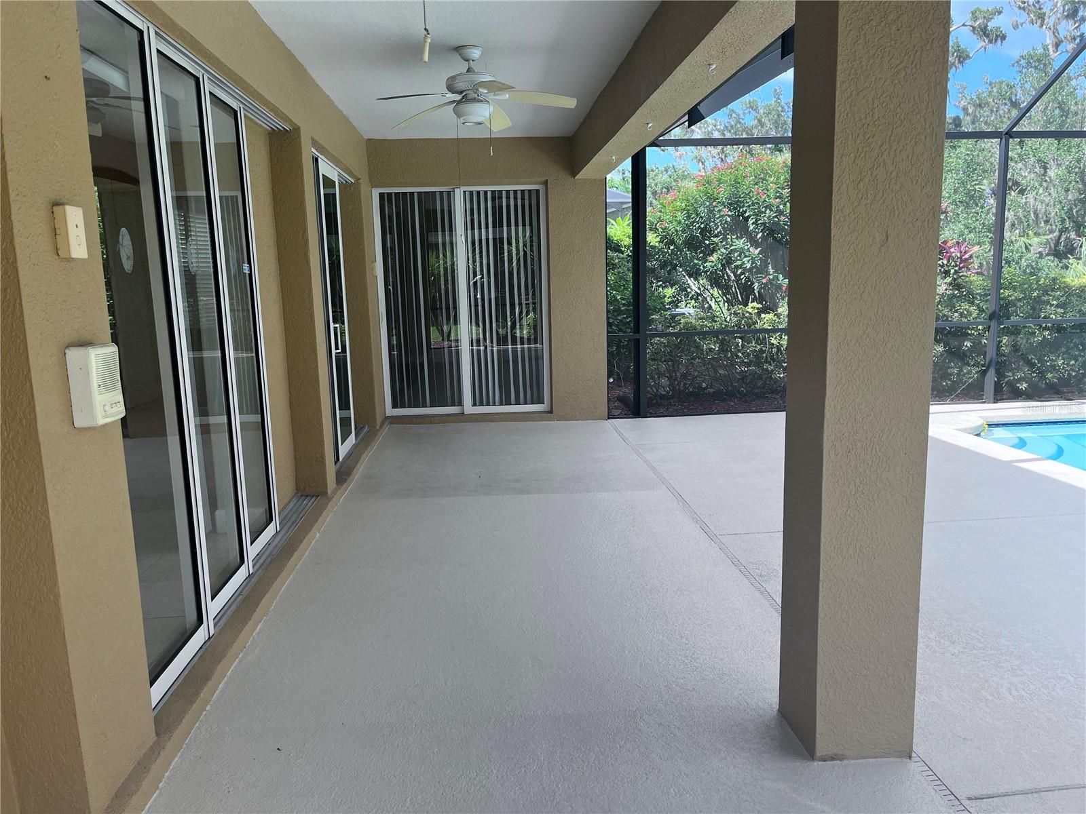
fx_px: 816
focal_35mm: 26
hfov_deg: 67.3
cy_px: 407
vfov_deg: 53.1
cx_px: 543
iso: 50
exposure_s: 1/418
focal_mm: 5.1
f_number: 1.6
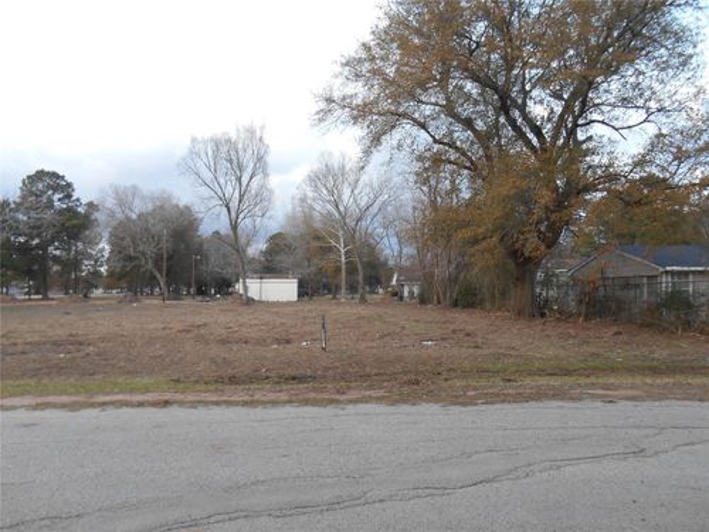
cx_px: 354
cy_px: 266
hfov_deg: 67.3
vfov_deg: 53.1
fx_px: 533
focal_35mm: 26
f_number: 3.4
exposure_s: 1/30
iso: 200
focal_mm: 4.7
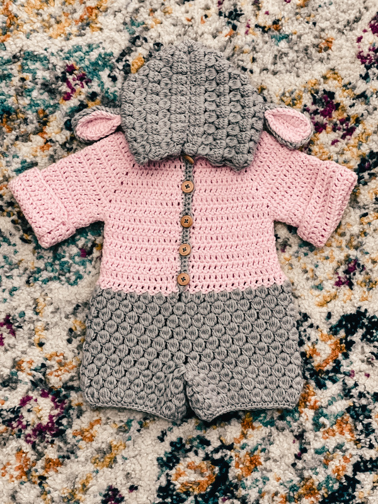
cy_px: 252
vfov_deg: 30.3
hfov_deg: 22.9
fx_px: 932
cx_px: 189
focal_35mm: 64
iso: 320
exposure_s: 1/35
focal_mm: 7.5
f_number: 2.2
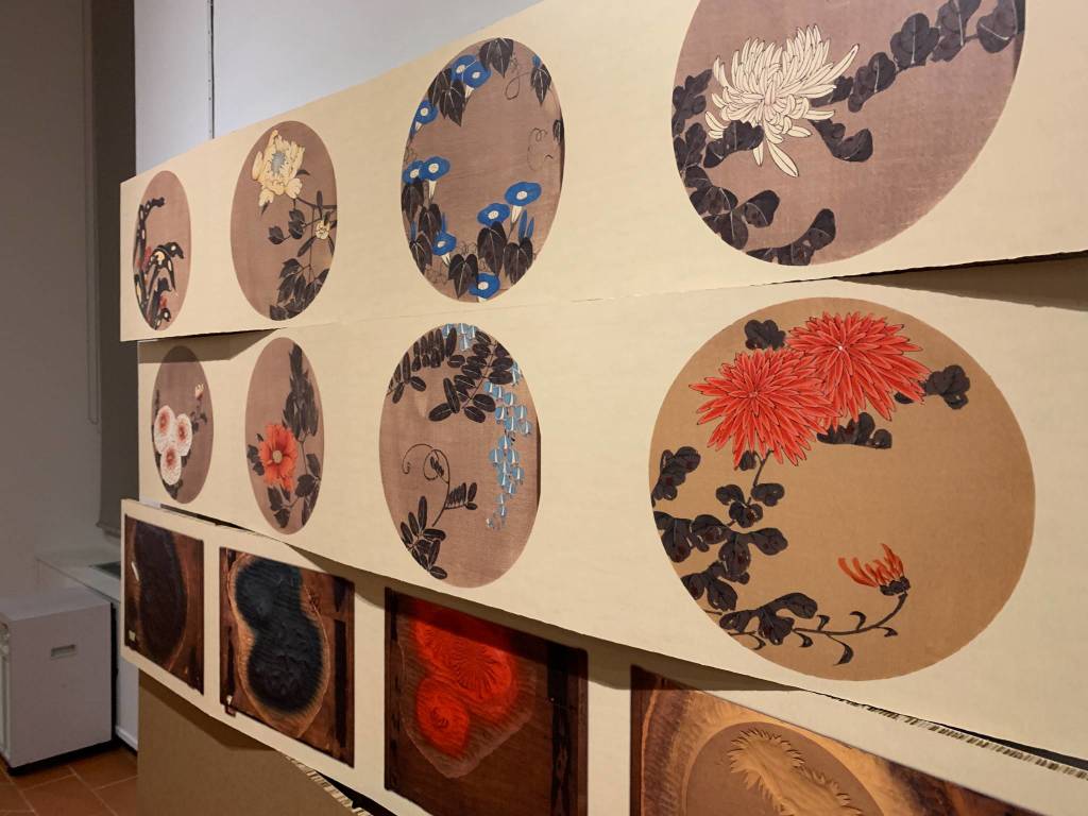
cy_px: 408
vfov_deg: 53.1
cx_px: 544
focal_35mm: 26
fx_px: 817
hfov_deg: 67.3
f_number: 1.8
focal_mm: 4.25
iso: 200
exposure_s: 1/50
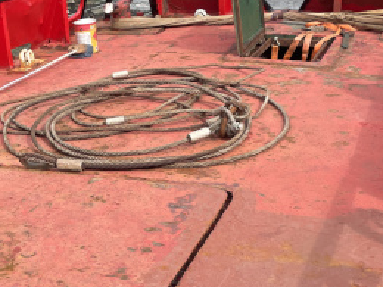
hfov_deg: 27.7
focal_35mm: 70
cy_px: 236
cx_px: 147
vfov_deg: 20.7
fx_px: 774
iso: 32
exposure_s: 1/2053
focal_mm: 4.2
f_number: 1.6
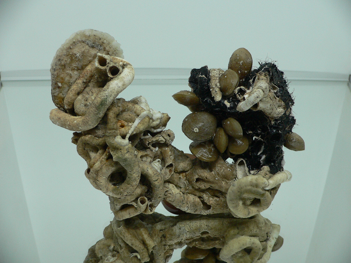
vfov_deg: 40.7
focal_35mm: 35
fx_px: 355
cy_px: 132
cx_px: 176
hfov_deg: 52.6
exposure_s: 1/60
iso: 150
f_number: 2.8
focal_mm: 4.6
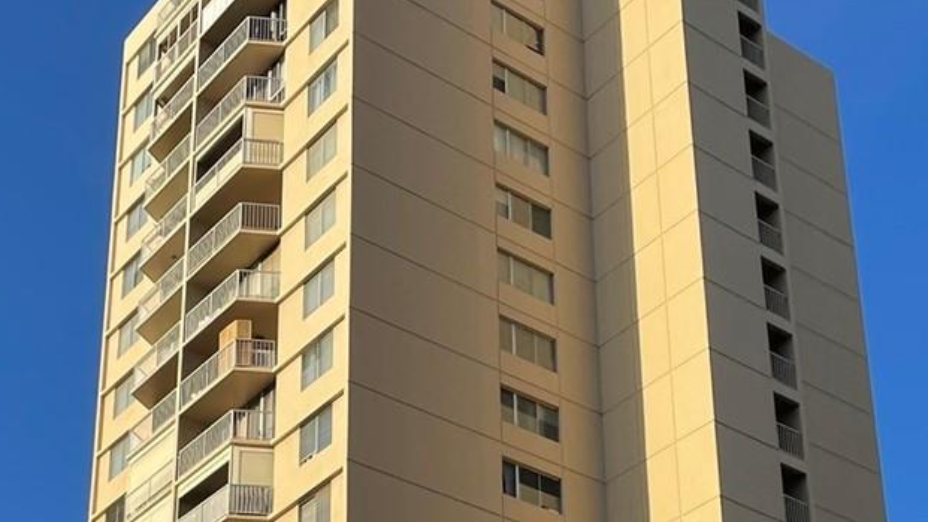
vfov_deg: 15.8
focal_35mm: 73
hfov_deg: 29.0
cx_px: 511
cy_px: 654
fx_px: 1796
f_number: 1.6
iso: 32
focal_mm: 4.2
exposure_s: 1/2959
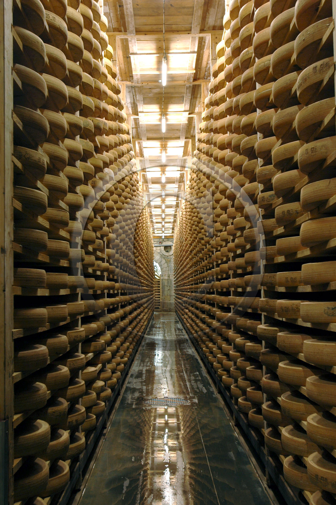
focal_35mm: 45
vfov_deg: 43.6
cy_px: 252
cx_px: 168
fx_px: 631
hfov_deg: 29.8
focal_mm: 30
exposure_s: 1.6
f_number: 5.6
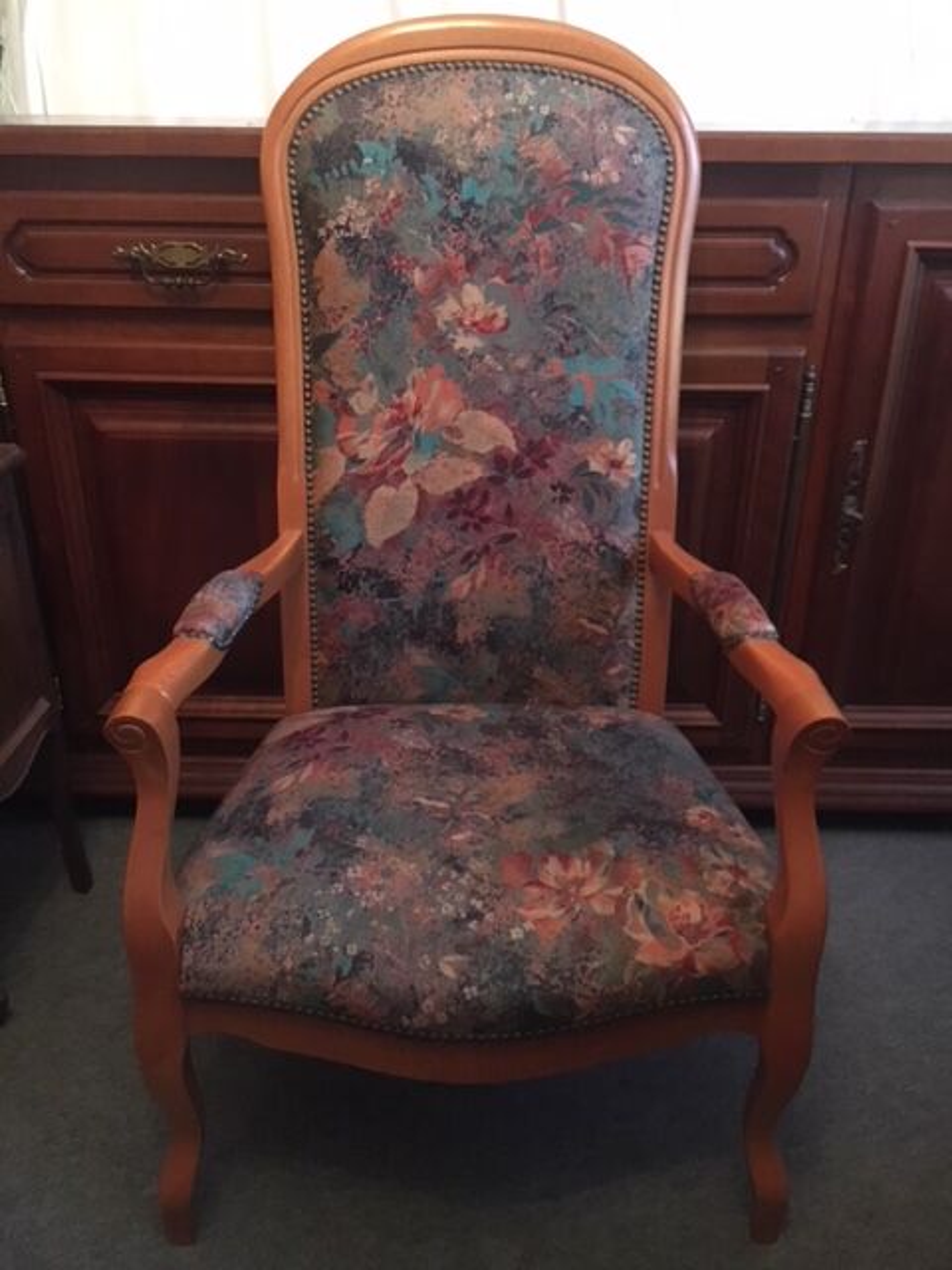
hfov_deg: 48.2
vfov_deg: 61.7
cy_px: 635
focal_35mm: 29
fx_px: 1063
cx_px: 476
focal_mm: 4.15
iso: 800
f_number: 2.2
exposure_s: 1/17
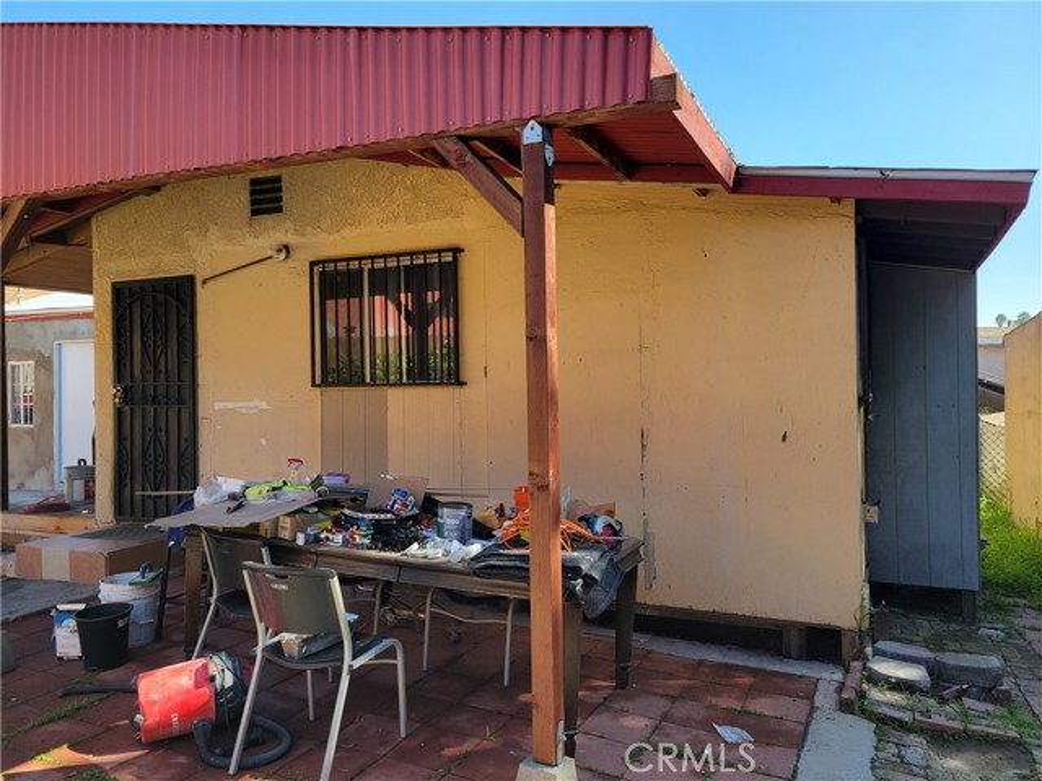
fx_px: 783
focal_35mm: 26
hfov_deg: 67.3
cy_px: 390
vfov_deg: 53.1
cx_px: 521
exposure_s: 1/607
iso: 40
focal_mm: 5.4
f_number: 1.8
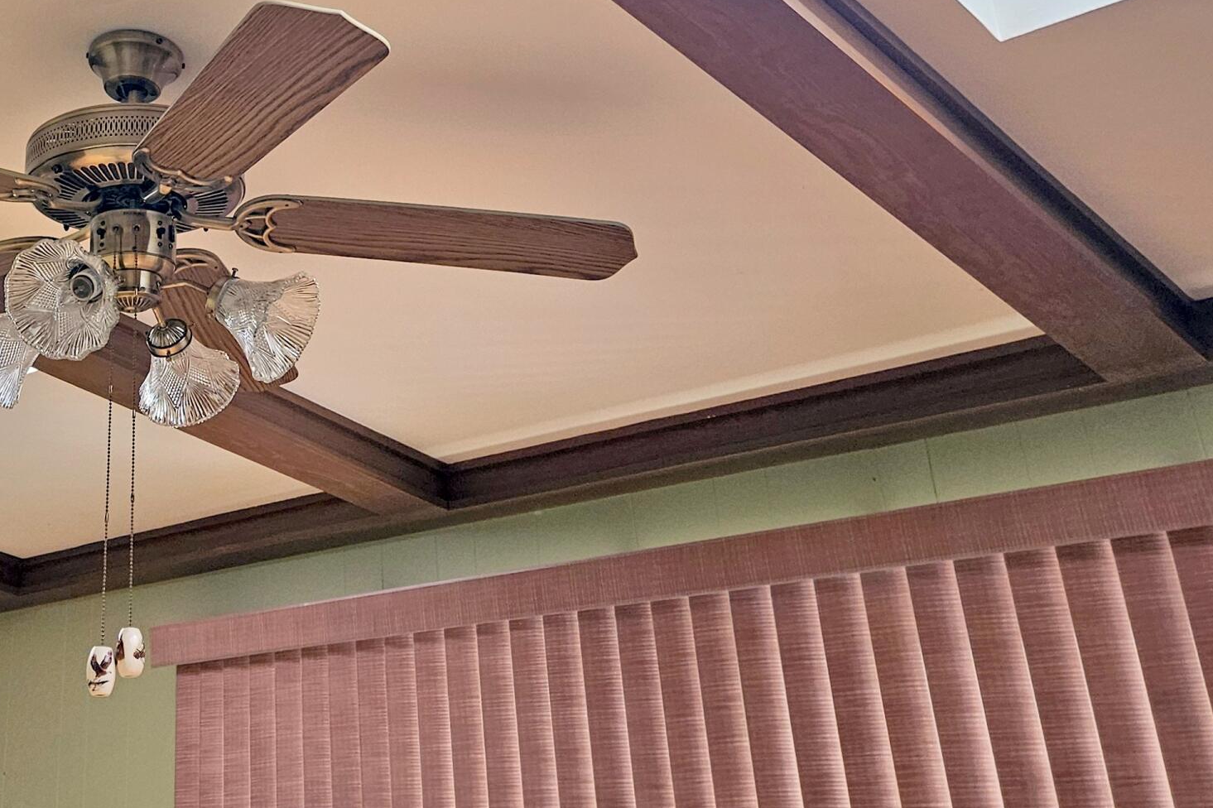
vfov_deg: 26.5
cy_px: 74
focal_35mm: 49
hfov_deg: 37.9
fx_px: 1651
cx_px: 142
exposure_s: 1/207
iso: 160
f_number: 1.8
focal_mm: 5.4
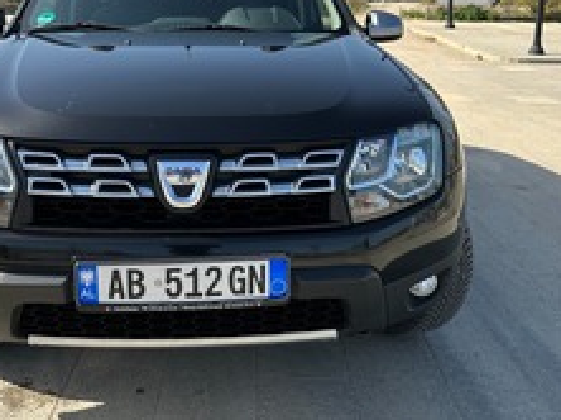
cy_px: 104
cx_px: 220
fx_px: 631
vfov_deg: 35.9
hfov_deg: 47.6
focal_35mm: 39
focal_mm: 6.86
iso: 80
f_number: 1.78
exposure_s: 1/3597
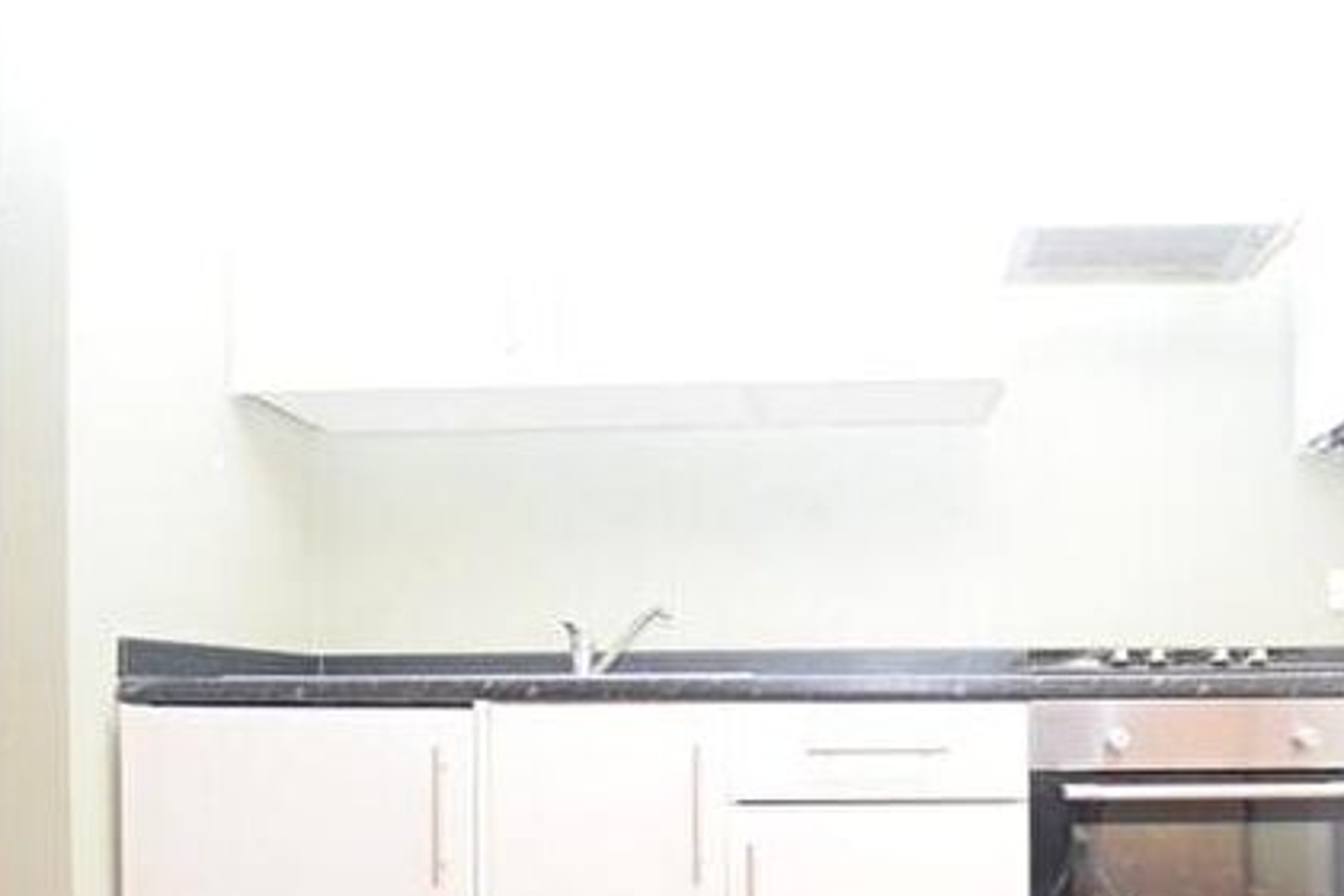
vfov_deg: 48.5
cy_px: 714
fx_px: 933
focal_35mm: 25
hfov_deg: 70.1
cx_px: 858
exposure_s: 1/60
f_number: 3.5
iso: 1600
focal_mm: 10
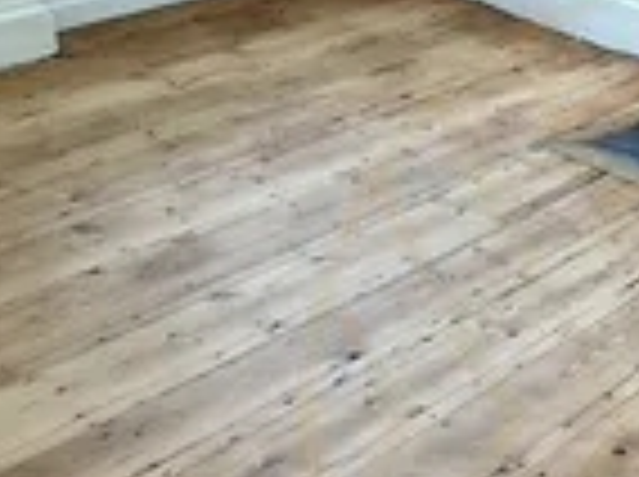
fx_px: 1364
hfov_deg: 24.2
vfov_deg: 18.6
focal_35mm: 74
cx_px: 745
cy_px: 594
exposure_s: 1/121
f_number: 1.5
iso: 125
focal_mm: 5.7
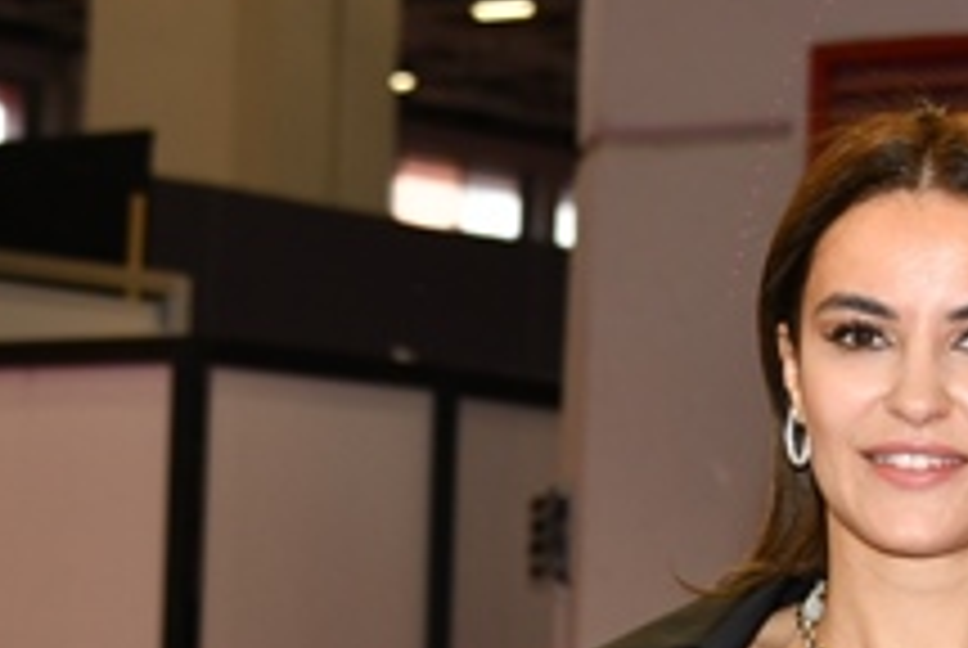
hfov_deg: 9.9
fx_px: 5600
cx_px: 446
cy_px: 727
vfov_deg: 6.6
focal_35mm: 208
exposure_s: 1/200
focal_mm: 56
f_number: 5
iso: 640
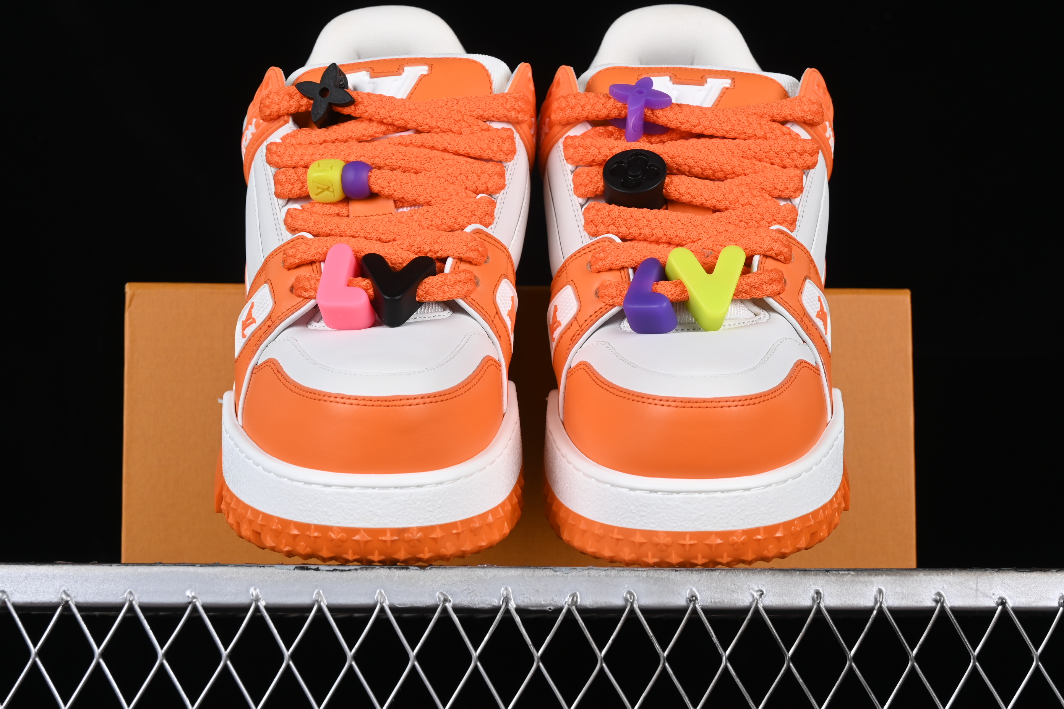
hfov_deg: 27.0
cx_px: 532
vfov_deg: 18.2
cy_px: 354
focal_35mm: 75
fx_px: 2216
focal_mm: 50
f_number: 8
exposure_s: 1/80
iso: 160
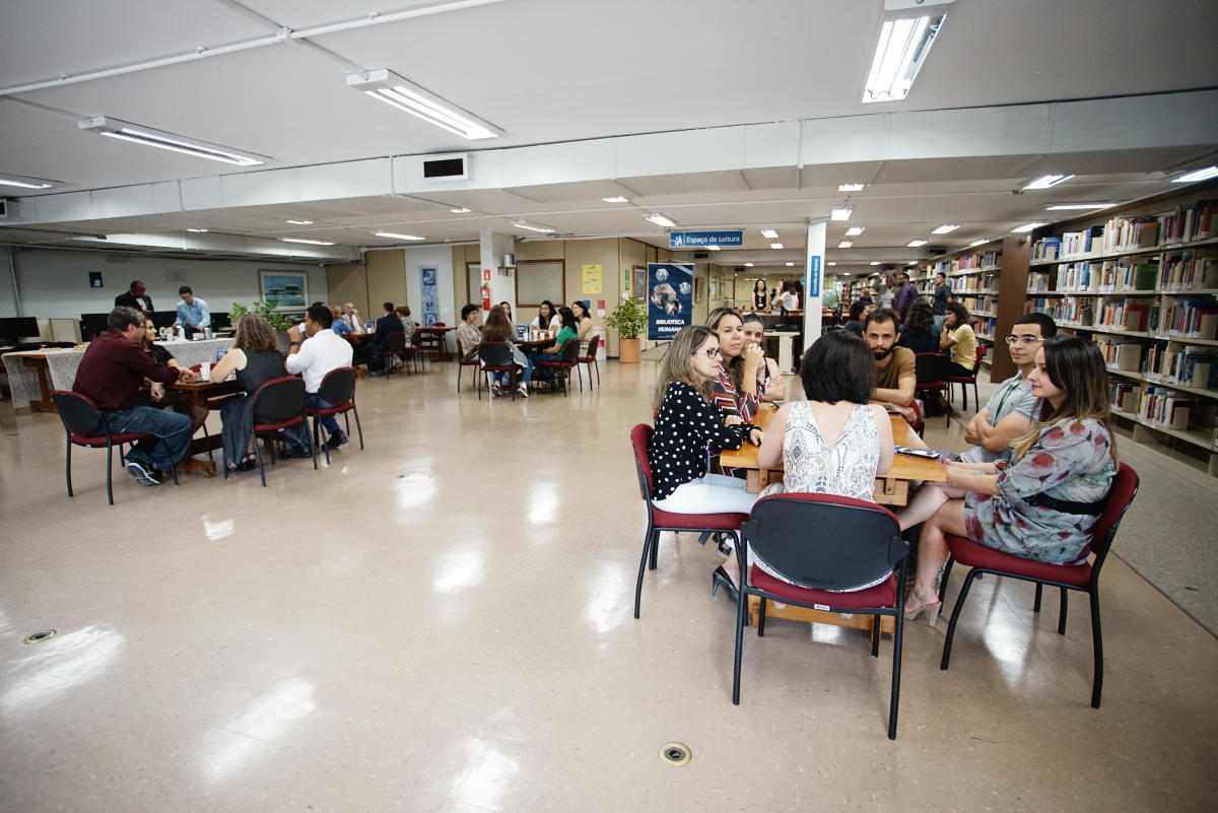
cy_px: 406
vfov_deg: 70.5
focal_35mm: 17
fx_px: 575
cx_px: 609
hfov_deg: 93.3
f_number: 4
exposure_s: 1/160
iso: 1600
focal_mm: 17
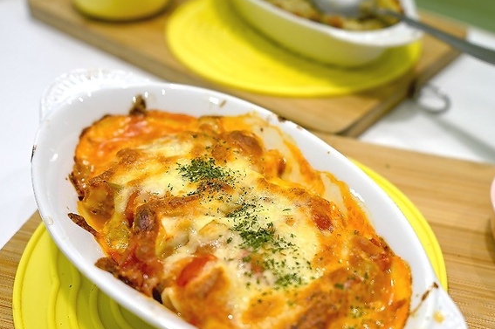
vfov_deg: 31.7
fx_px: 577
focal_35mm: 42
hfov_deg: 46.0
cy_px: 203
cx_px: 314
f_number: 3.5
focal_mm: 28
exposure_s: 1/60
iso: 320
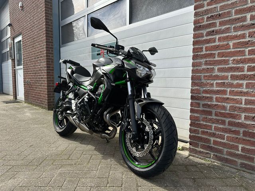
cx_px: 128
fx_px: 177
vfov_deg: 56.8
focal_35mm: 24
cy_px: 96
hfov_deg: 71.6
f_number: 1.78
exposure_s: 1/3155
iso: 80
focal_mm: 6.86
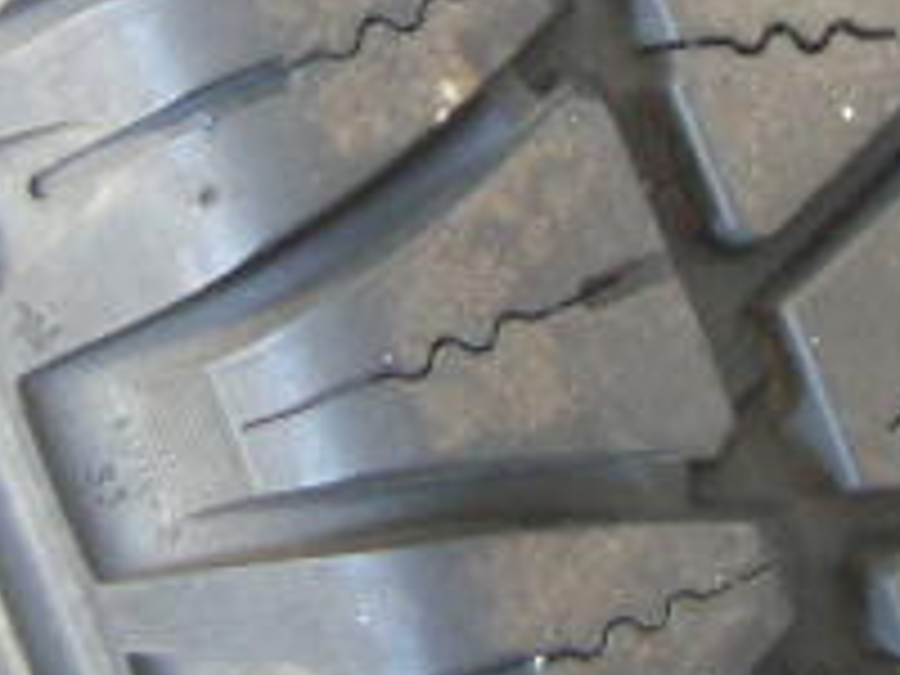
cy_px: -130
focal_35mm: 109
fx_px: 2834
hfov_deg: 18.0
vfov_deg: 13.2
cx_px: 464
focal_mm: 5.7
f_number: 2.9
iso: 153
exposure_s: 1/3.5
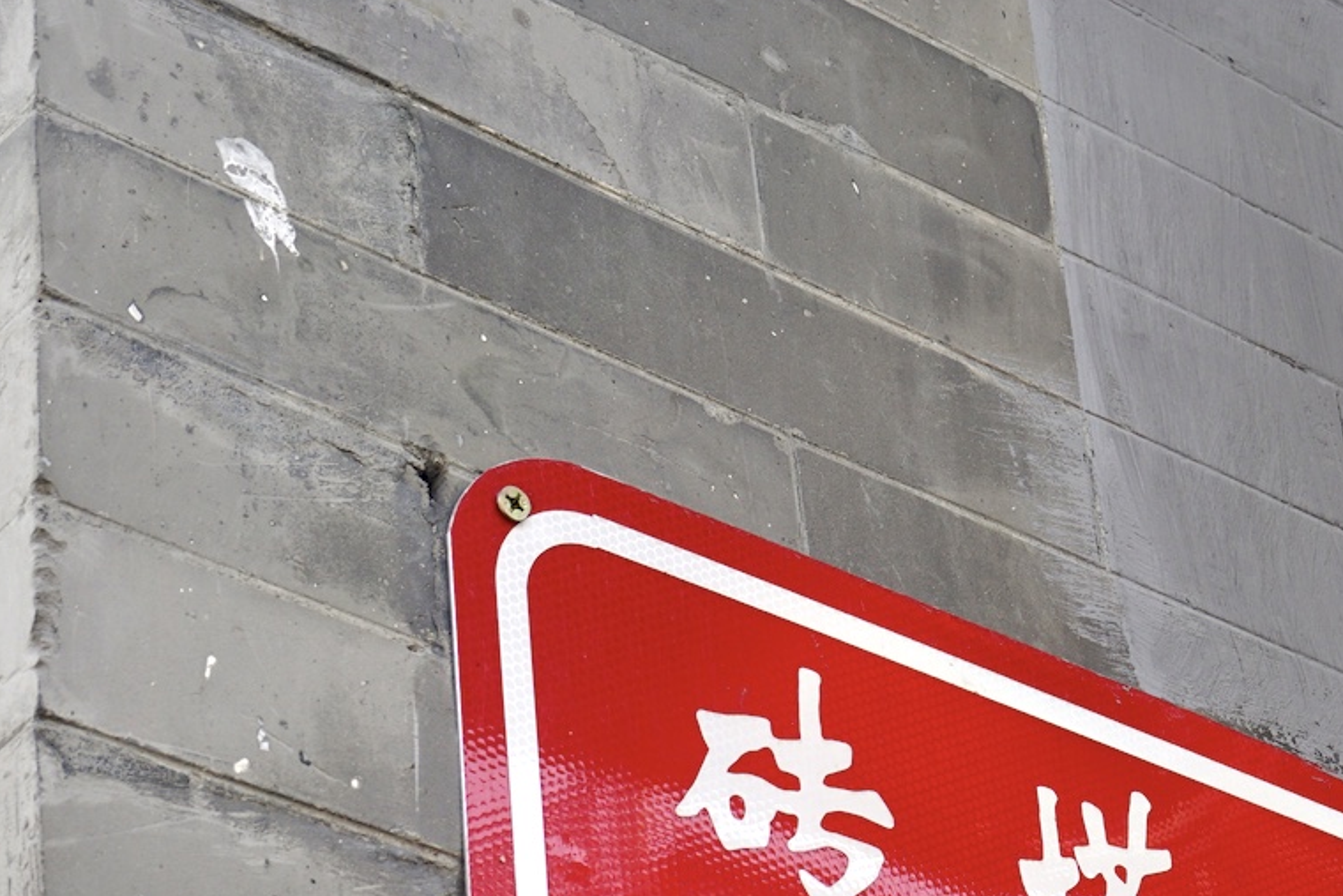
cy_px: 930
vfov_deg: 10.9
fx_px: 4626
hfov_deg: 16.4
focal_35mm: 124
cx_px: 1131
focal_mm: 38
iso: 100
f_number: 8
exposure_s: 1/80
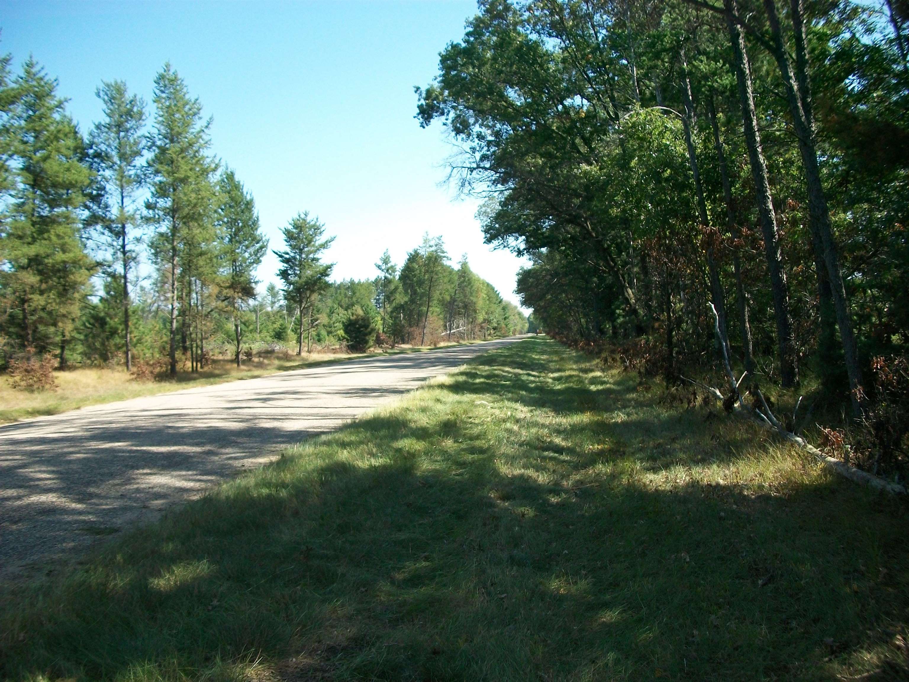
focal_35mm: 32
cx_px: 454
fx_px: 840
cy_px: 341
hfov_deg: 56.8
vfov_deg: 44.2
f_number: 2.9
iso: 80
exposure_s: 1/500
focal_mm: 5.7
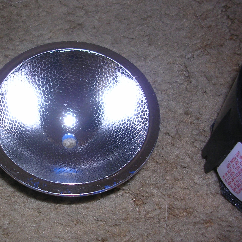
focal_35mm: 53
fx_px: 419
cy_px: 134
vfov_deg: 32.2
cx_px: 55
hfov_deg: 31.5
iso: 50
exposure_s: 1/60.1
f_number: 2.8
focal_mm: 5.8
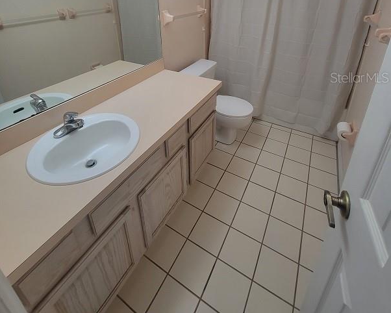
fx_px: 197
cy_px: 78
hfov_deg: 89.6
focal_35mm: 17
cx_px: 195
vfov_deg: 71.6
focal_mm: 2.2
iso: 125
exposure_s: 1/60
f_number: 2.2
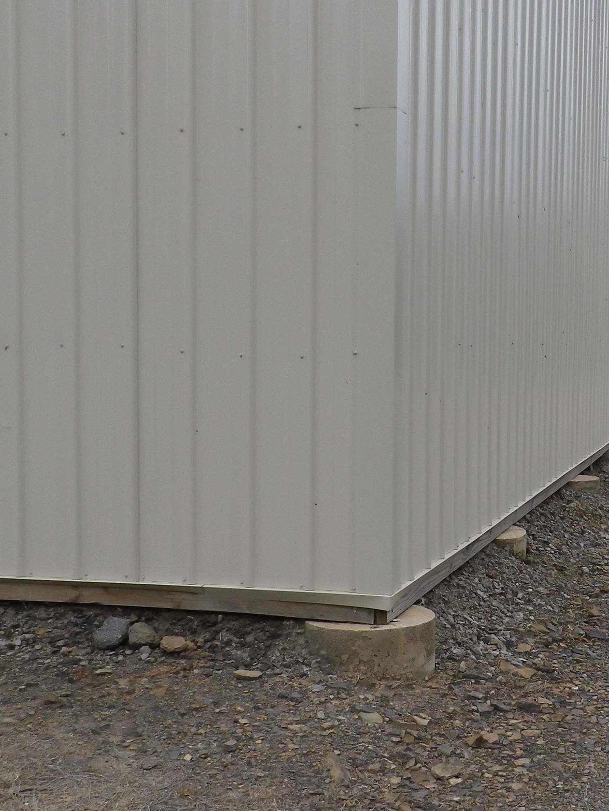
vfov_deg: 38.9
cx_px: 559
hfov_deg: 28.4
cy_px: 397
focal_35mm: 49
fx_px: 1149
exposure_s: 1/320
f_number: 3.5
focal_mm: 4.5
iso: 80
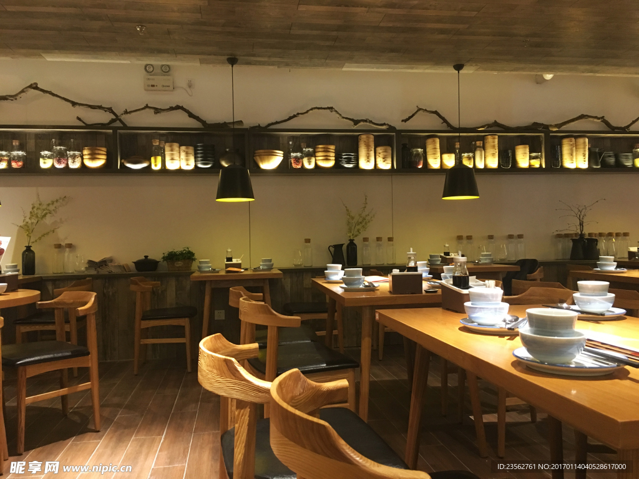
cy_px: 240
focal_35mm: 29
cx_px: 320
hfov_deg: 61.7
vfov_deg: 48.2
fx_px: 535
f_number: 2.2
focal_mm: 4.15
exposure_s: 1/33
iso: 250
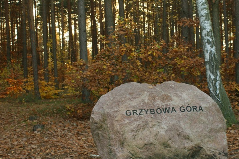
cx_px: 143
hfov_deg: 28.5
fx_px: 469
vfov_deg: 19.2
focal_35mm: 71
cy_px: 96
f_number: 5.6
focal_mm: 35
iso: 200
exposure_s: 1/60
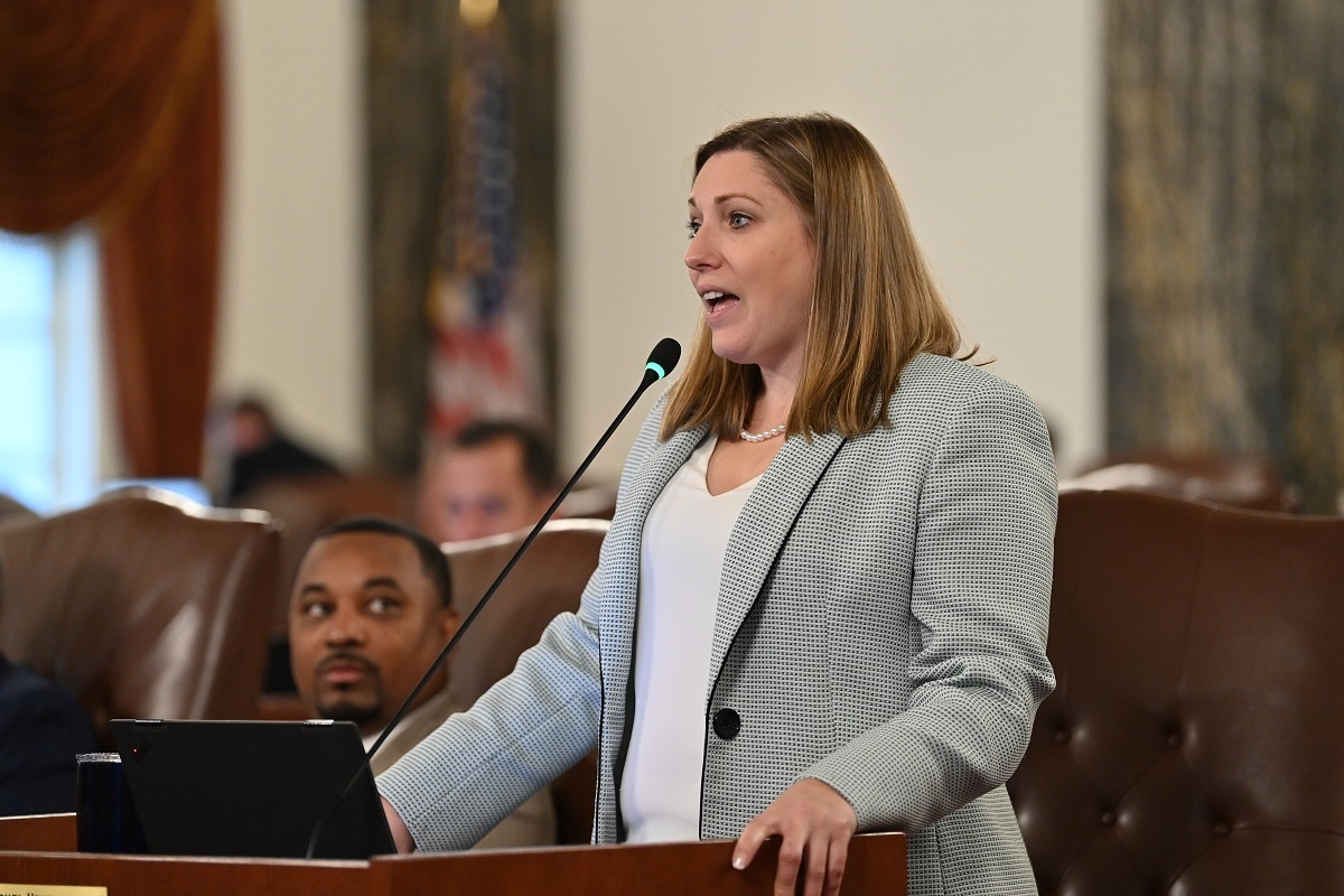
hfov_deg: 13.2
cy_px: 448
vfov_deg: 8.9
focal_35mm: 155
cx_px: 672
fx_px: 5786
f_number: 2.8
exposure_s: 1/200
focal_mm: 155
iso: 3200
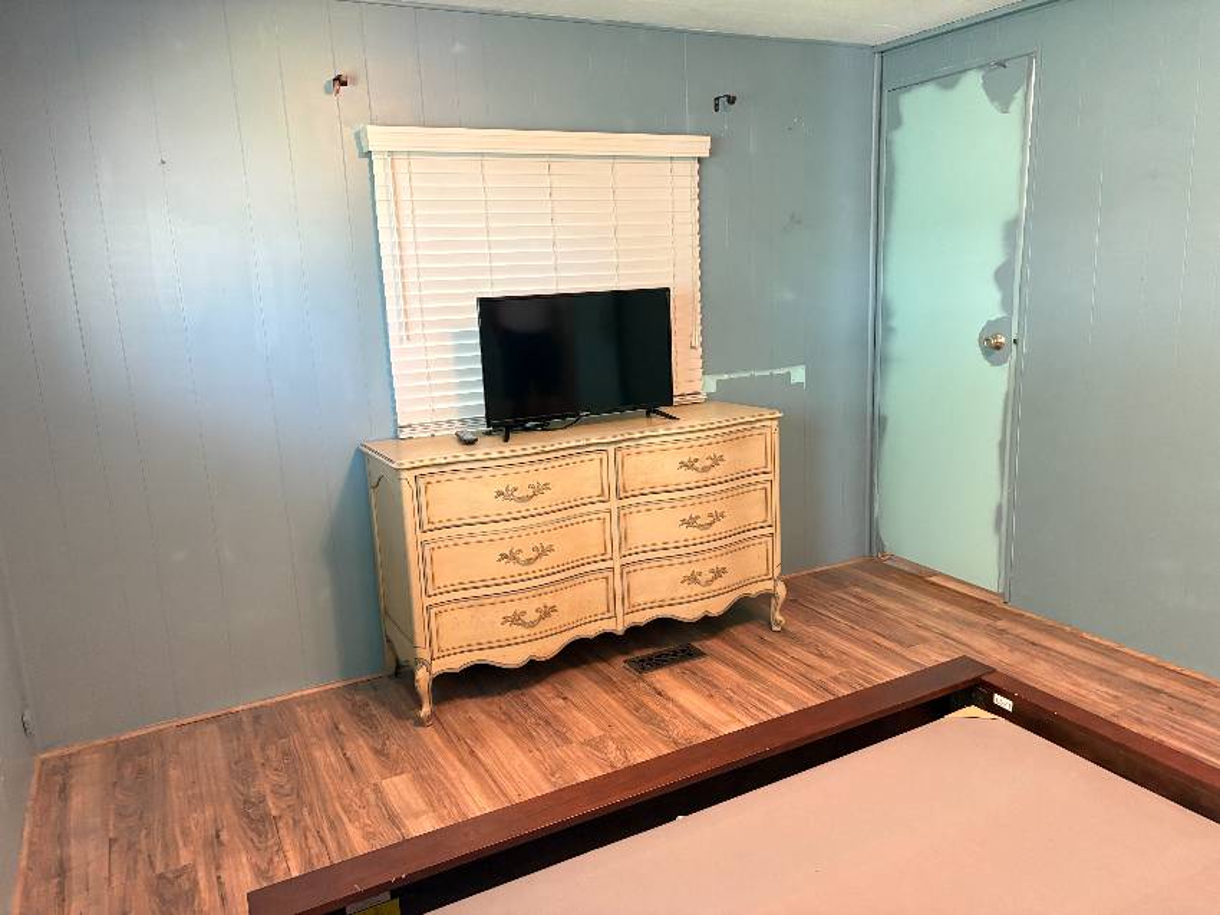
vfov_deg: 53.0
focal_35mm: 26
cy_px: 458
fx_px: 916
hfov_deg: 67.3
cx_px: 610
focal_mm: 5.96
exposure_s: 1/60
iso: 320
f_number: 1.6
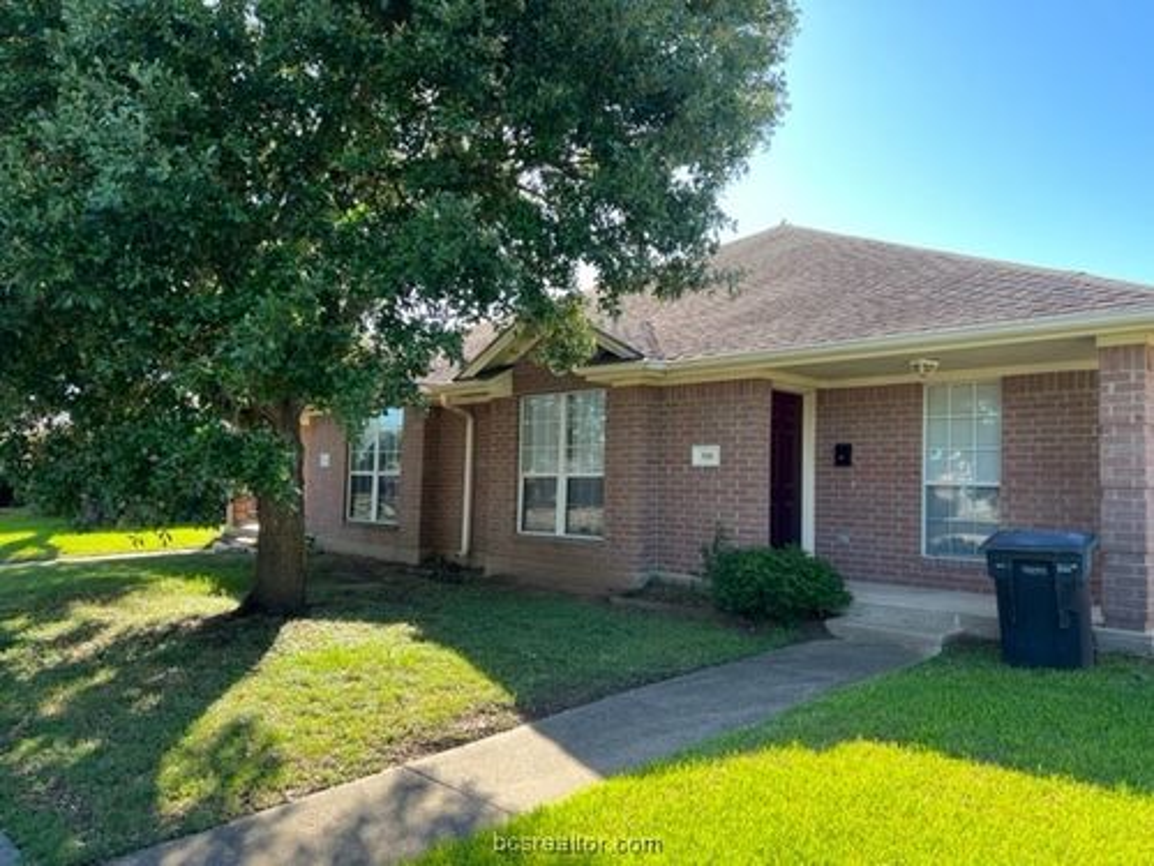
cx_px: 577
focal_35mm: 26
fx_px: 867
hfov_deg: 67.3
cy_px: 433
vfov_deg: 53.1
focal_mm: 5.7
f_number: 1.5
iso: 50
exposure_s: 1/456
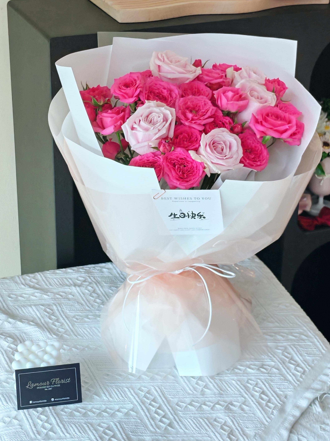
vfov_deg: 24.7
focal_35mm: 79
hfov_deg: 18.7
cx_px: 172
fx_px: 1004
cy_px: 224
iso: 125
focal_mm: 5.52
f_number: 1.95
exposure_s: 1/100
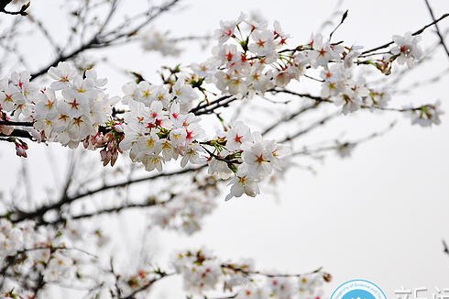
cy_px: 163
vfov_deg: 8.1
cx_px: 231
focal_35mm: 169
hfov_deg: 12.2
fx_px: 2106
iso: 400
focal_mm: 92
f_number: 5.6
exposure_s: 1/800
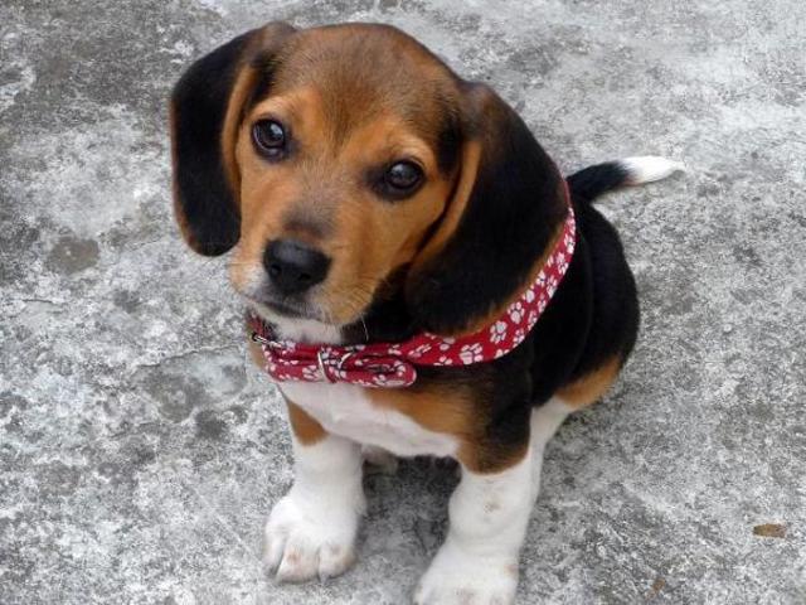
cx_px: 403
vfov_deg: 10.6
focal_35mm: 140
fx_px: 3260
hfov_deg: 14.1
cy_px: 302
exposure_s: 1/100
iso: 100
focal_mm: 17.5
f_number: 5.7
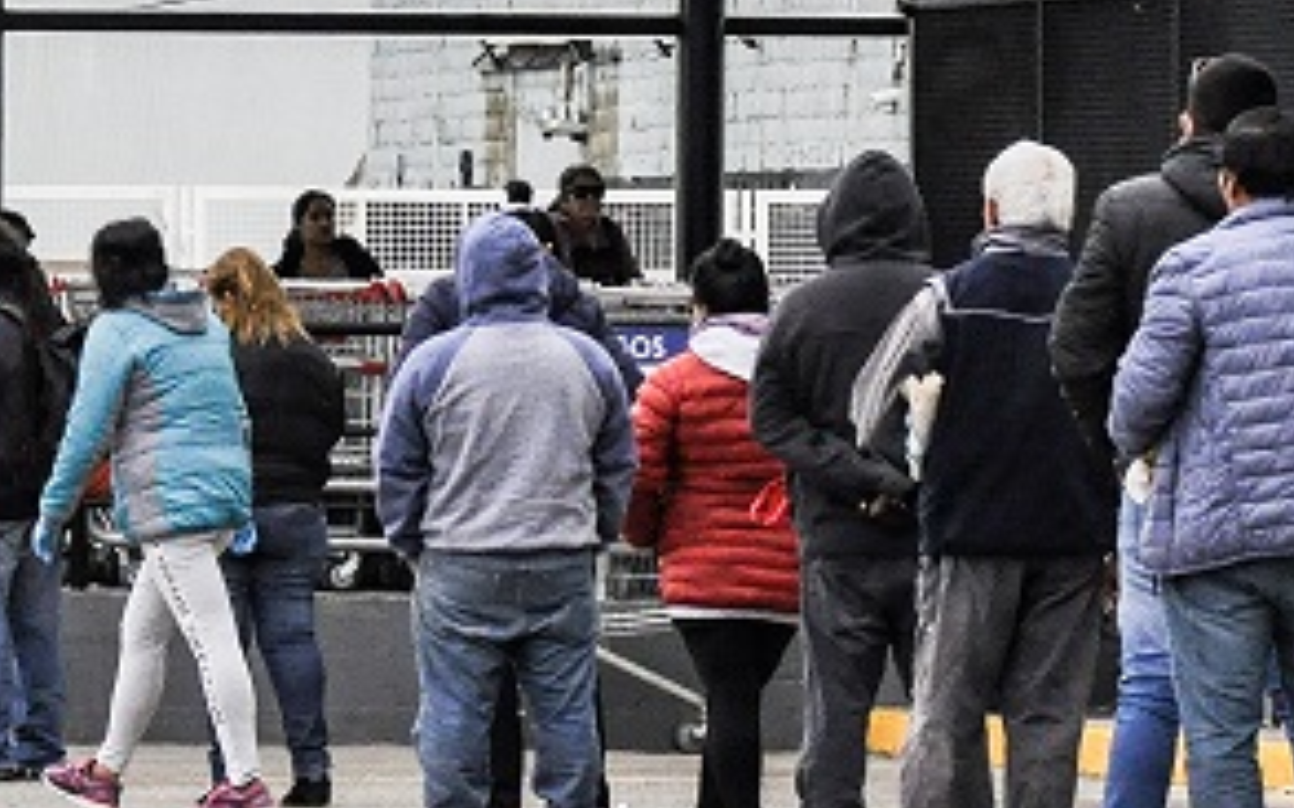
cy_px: -274
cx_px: 384
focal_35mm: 559
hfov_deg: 3.8
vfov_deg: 2.3
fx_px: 19710
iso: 1000
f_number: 8
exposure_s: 1/1250
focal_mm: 100
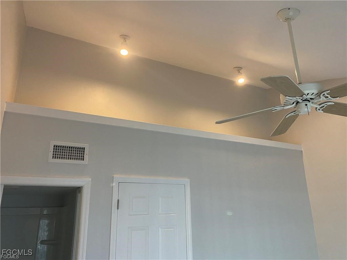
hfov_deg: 67.3
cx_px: 174
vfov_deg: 53.1
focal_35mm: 26
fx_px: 261
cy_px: 130
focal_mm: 4.25
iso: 200
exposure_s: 1/60
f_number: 1.8
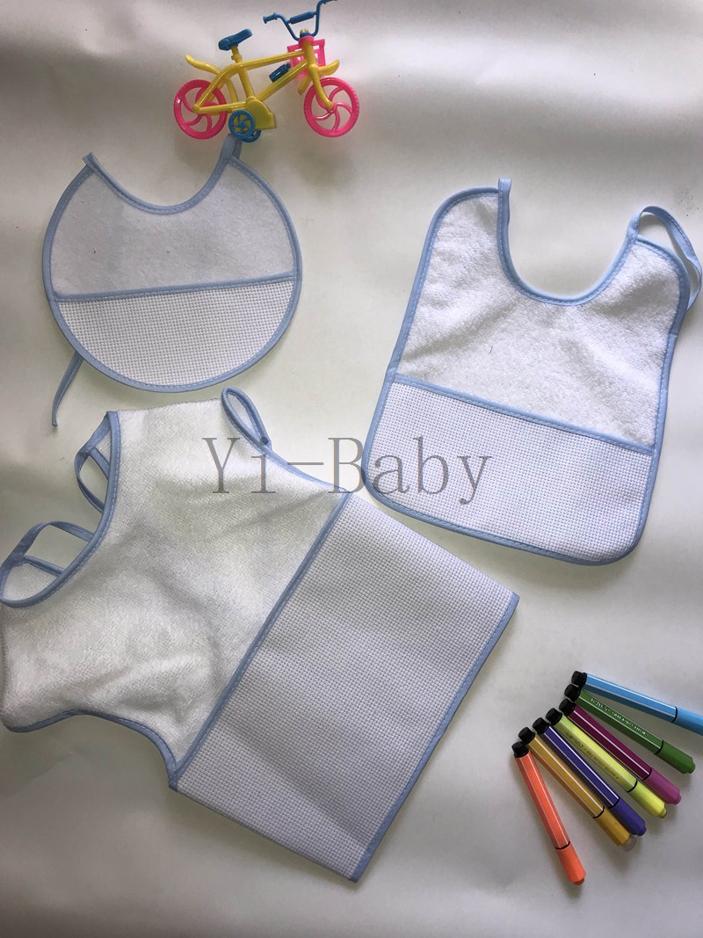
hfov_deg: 49.7
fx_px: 758
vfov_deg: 63.4
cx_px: 352
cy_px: 469
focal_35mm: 28
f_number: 1.8
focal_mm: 3.99
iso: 20
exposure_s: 1/186
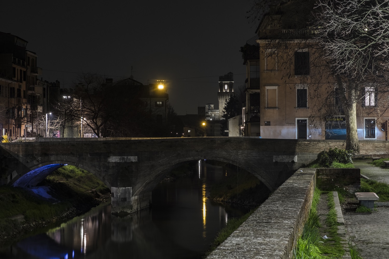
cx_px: 194
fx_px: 897
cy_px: 130
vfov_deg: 16.5
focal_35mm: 83
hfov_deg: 24.5
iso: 200
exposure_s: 20
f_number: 11
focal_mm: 55
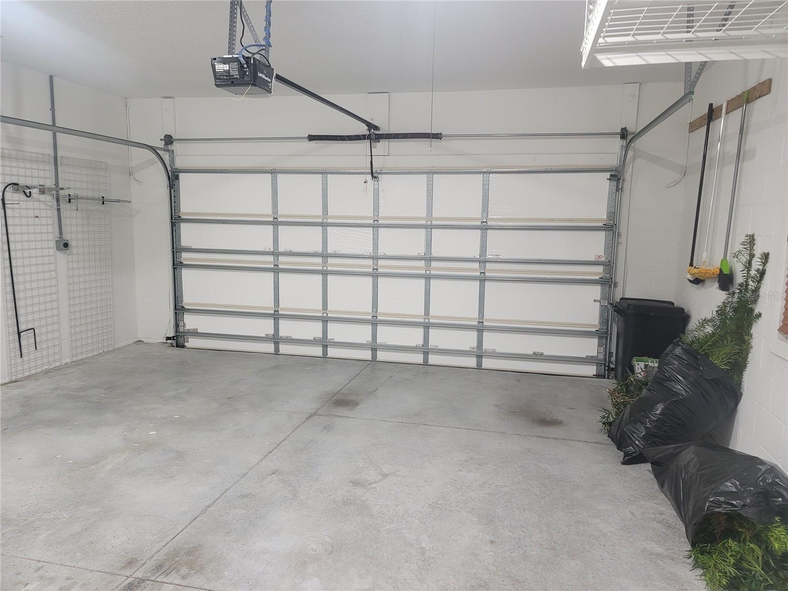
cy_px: 296
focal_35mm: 25
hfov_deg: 69.4
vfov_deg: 54.9
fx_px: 569
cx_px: 394
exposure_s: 1/120
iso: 250
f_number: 1.8
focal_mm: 7
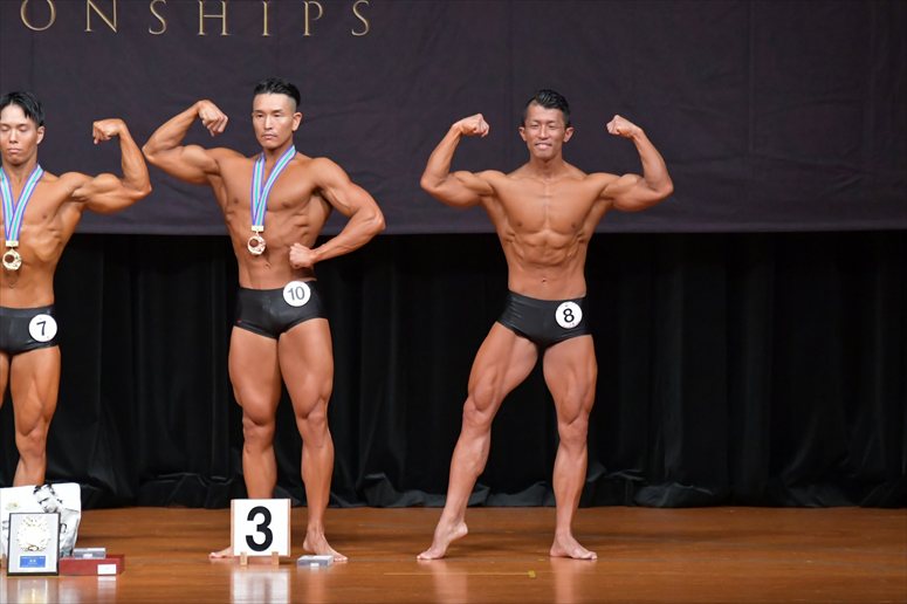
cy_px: 302
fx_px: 6422
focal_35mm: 255
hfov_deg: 8.1
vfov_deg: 5.4
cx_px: 454
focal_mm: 170
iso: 5000
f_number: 5.6
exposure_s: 1/400
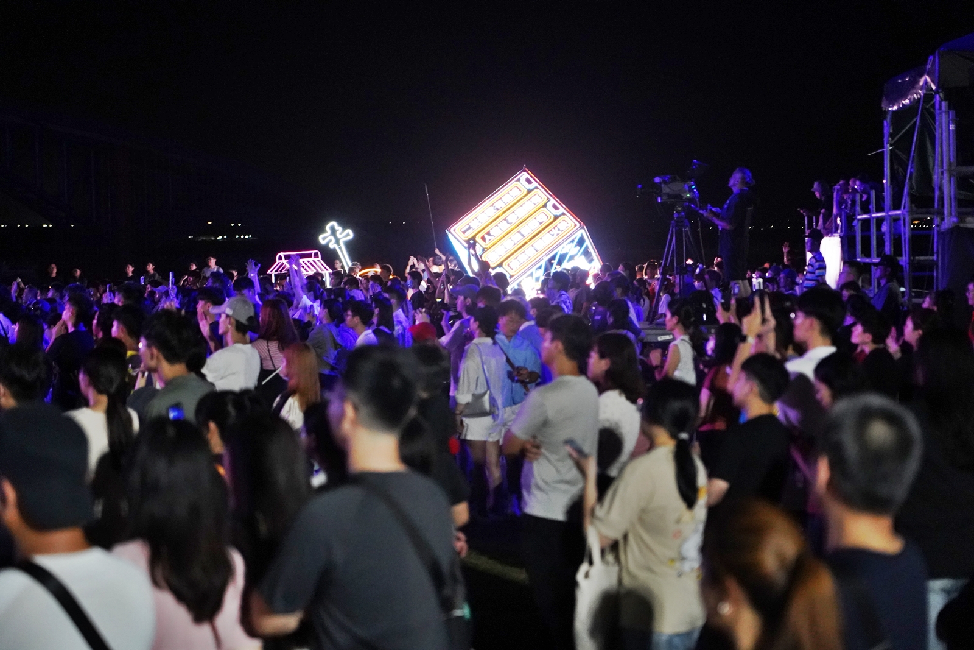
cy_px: 325
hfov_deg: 19.5
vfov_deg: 13.0
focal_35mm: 105
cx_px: 487
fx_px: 2841
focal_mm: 105
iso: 10000
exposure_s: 1/160
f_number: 4
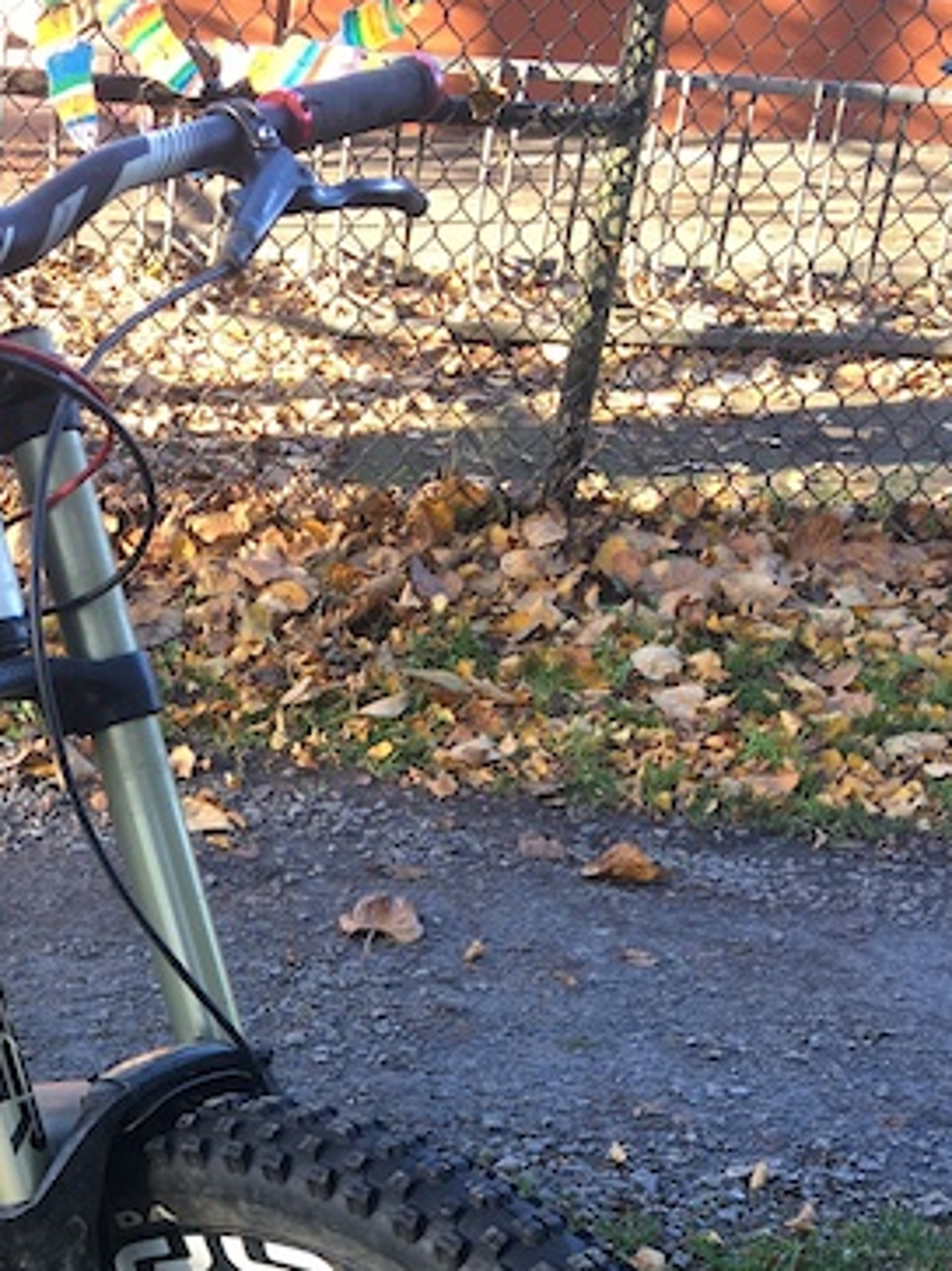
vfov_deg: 28.2
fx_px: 2348
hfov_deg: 22.1
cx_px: 10
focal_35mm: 64
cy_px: 1313
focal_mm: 4.15
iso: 25
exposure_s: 1/60
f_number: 2.2
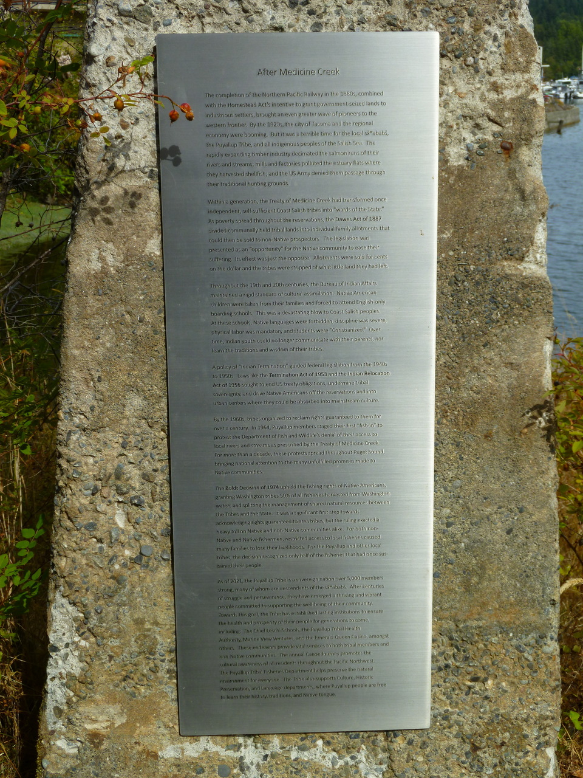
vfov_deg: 42.1
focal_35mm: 45
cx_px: 292
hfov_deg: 32.2
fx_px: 1011
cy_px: 389
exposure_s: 1/500
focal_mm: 8.1
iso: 80
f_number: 4.2
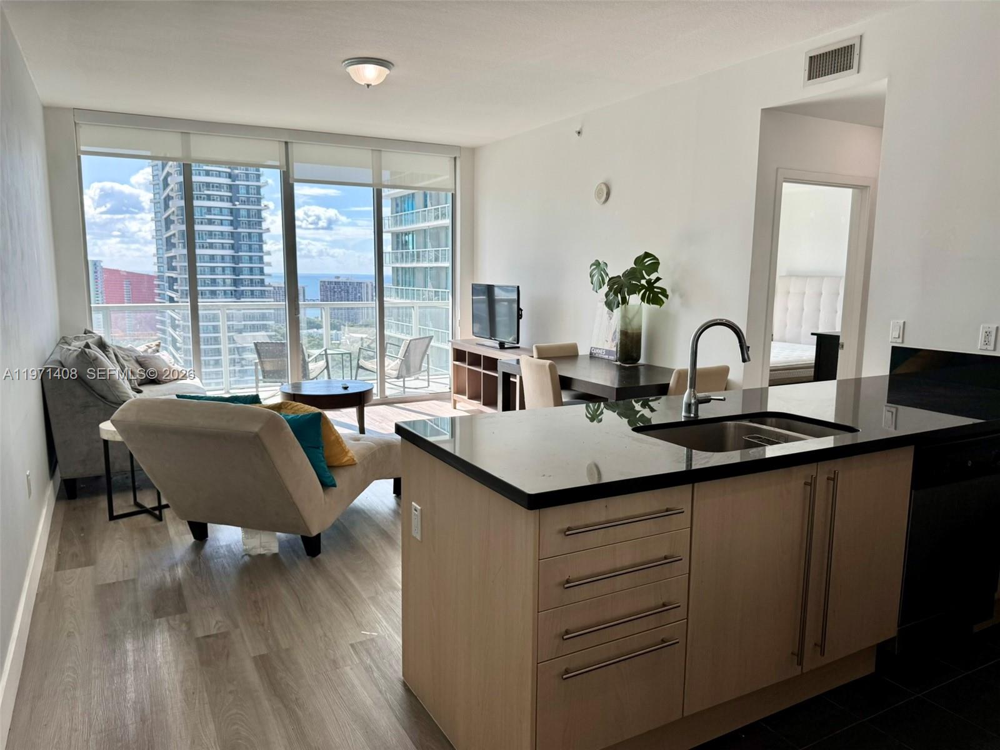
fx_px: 693
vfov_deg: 56.8
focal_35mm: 24
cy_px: 375
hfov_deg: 71.6
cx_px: 500
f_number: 1.78
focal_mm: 6.76
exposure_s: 1/685
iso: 80
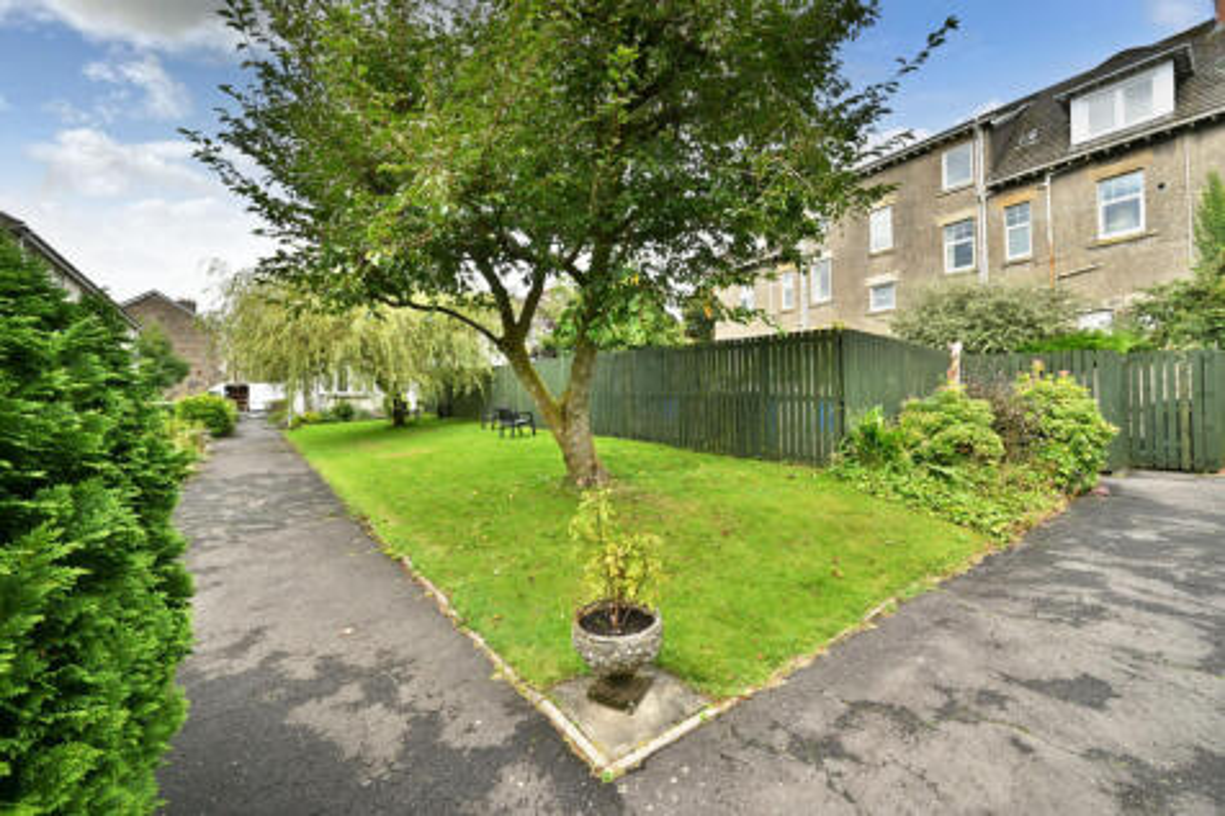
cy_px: 408
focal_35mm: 15
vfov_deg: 77.3
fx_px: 510
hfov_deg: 100.4
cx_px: 612
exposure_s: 1/80
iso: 125
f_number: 11
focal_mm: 15
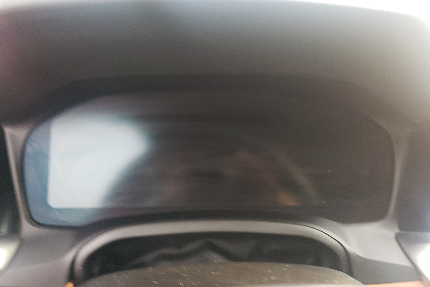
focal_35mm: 28
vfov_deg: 46.4
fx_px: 334
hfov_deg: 65.5
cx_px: 214
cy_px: 146
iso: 142
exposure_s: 1/60.2
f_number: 1.5
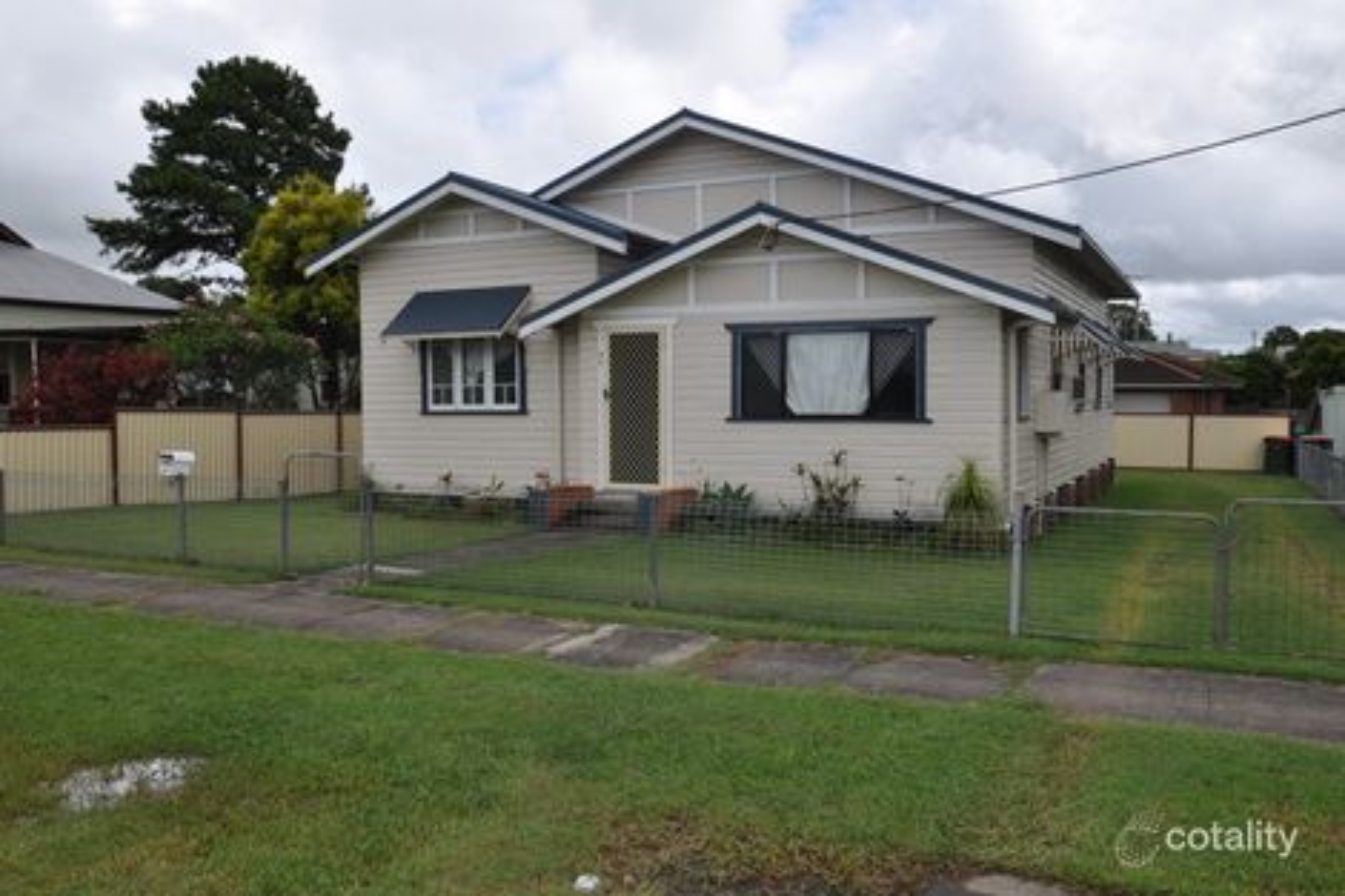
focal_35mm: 32
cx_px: 672
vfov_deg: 41.7
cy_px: 448
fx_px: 1176
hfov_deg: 59.5
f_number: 13
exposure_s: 1/200
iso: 200
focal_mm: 21
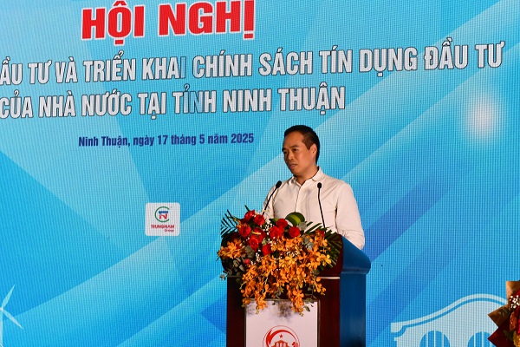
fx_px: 1517
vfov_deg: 13.0
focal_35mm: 105
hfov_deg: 19.5
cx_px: 260
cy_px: 174
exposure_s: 1/60
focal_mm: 70
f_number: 9
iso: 320
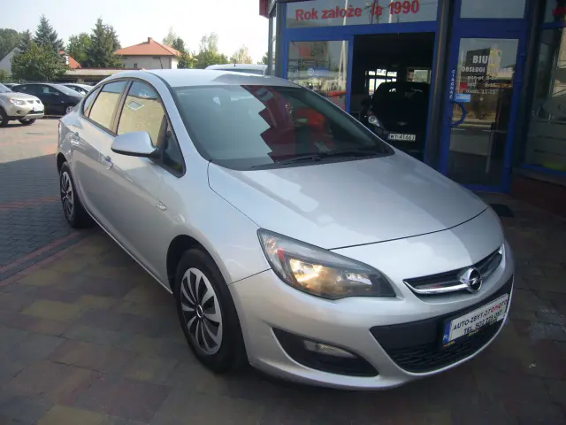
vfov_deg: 49.7
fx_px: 458
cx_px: 283
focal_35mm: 28
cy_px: 212
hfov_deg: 63.4
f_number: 2.8
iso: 80
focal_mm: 4.6
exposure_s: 1/400
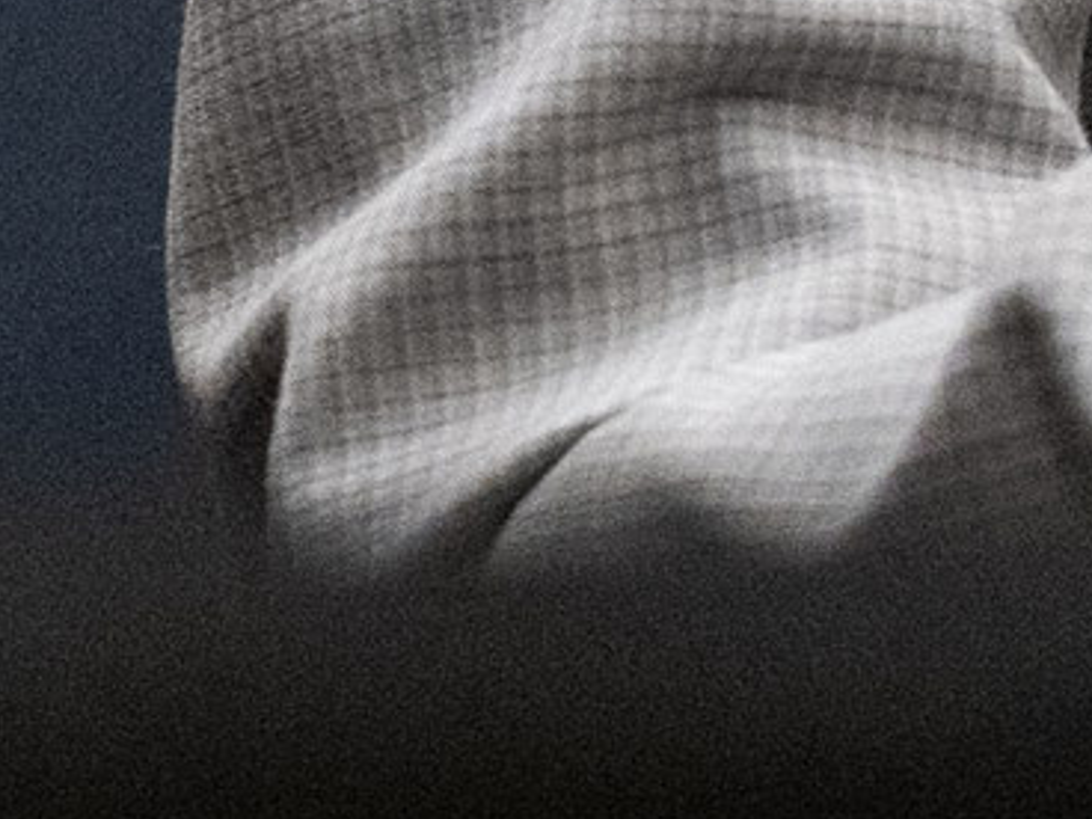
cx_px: 3970
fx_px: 27224
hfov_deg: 2.3
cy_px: -2062
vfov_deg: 1.7
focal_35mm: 863
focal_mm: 110
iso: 1600
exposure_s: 1/640
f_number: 2.8
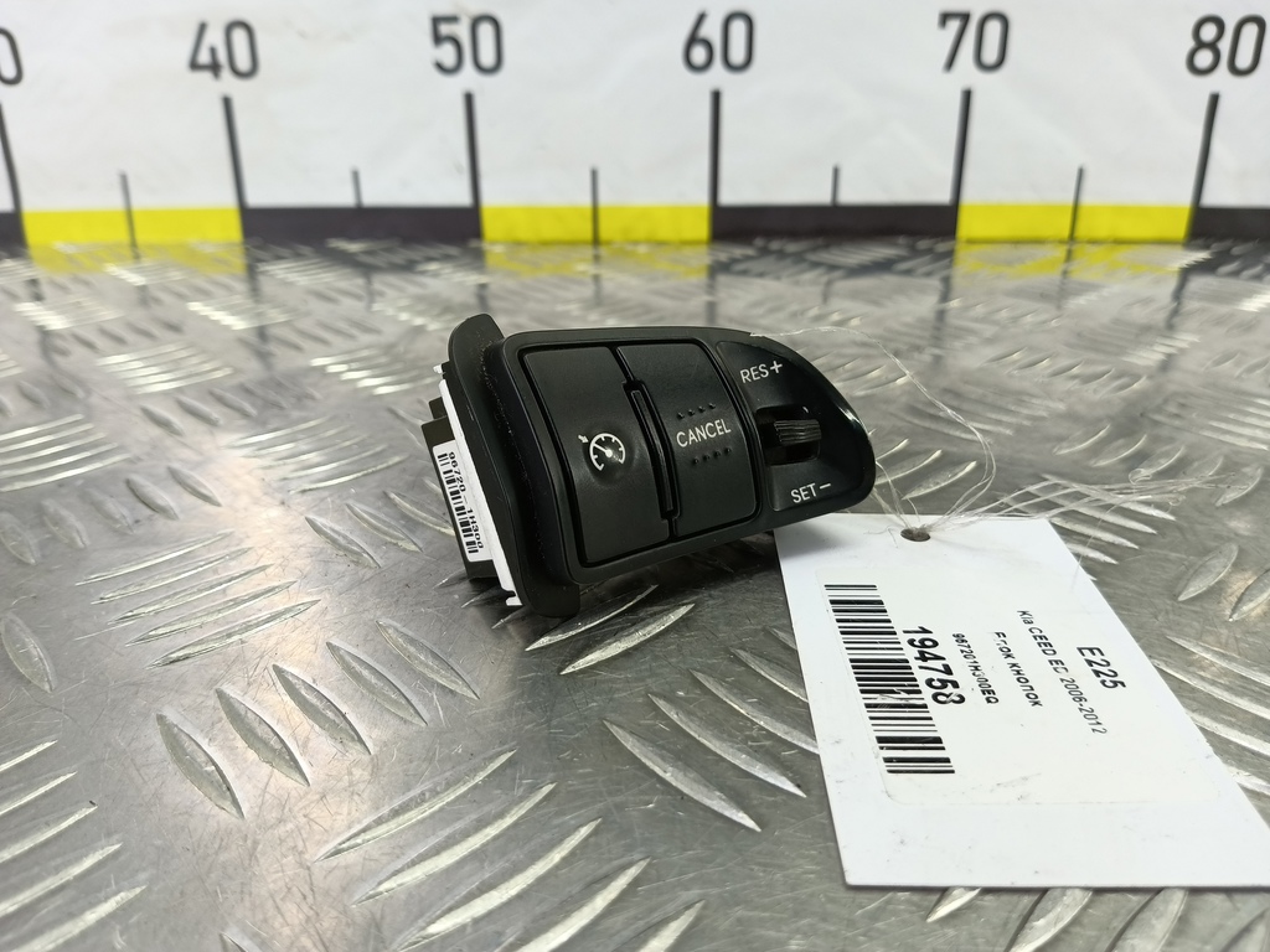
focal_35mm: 23
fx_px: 844
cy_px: 476
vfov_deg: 58.9
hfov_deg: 73.9
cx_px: 635
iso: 119
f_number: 1.6
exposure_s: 1/50
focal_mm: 4.11
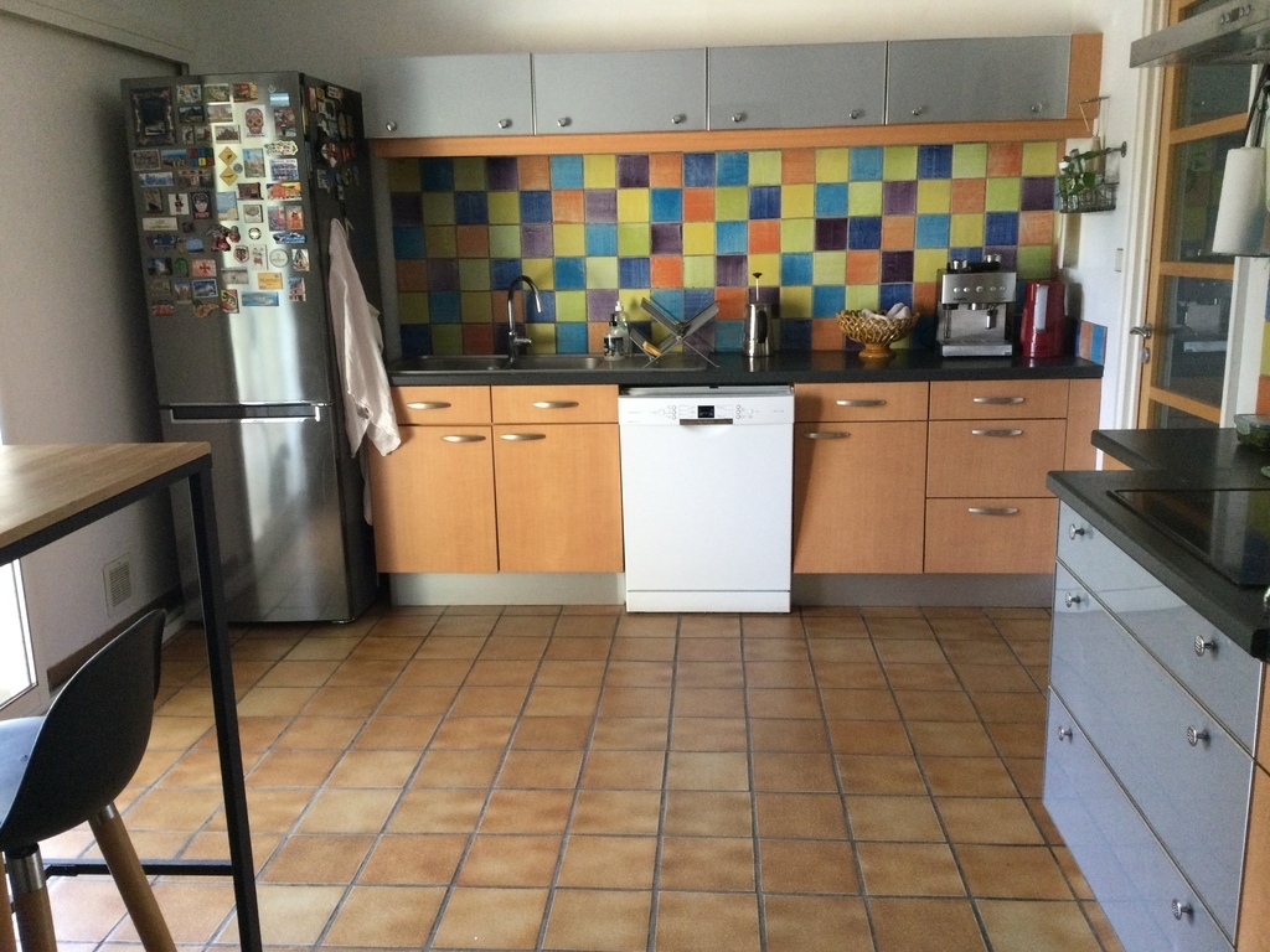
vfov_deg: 45.4
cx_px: 635
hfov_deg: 58.4
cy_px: 476
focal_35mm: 31
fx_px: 1137
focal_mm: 3.3
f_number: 2.4
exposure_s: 1/33
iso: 160
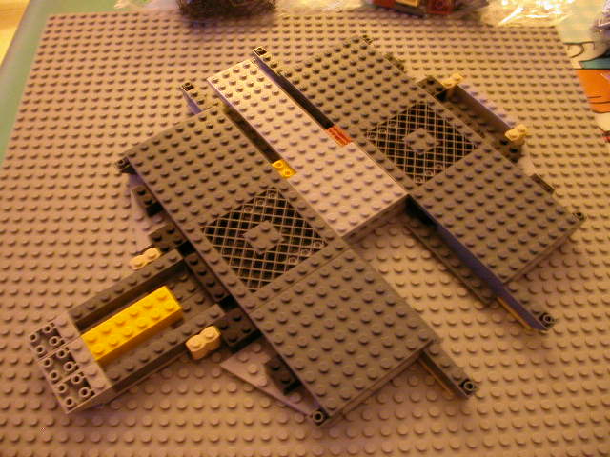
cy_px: 228
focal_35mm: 37
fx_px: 652
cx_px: 305
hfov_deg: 50.1
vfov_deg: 38.7
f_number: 2.7
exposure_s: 1
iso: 400
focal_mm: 5.6
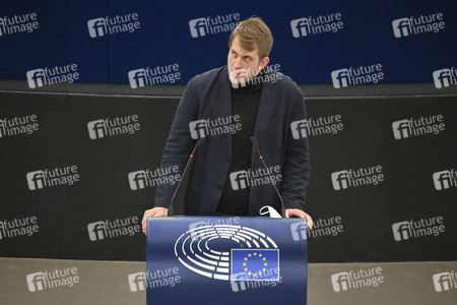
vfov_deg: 2.7
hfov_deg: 4.1
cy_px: 152
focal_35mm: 500
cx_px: 228
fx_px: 6347
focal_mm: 500
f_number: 6.3
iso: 6400
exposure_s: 1/400
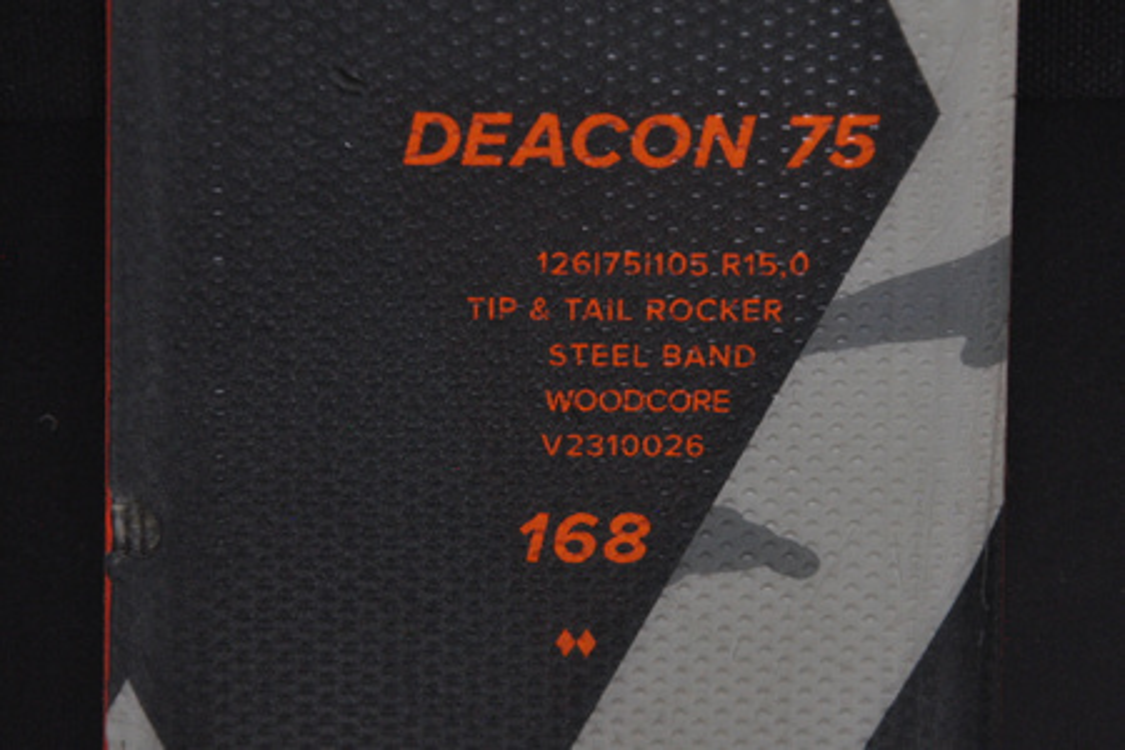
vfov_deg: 8.7
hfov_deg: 13.0
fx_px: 4921
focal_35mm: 158
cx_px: 562
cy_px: 375
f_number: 8
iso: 3200
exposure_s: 1/125
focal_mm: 105
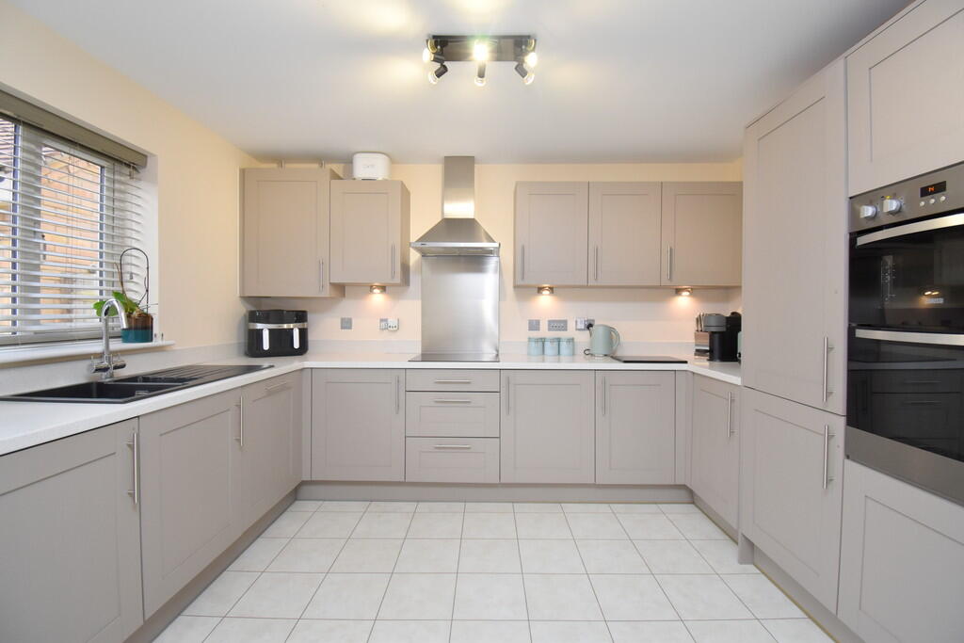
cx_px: 482
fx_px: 402
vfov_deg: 77.3
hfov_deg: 100.4
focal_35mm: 15
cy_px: 322
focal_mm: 10
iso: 800
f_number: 4.5
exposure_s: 1/160
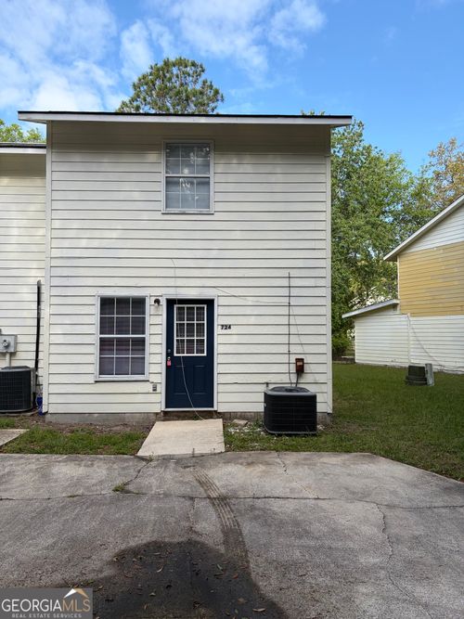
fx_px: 465
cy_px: 310
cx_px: 232
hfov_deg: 53.0
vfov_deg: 67.3
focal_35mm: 26
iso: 50
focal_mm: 5.96
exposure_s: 1/1550
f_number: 1.6
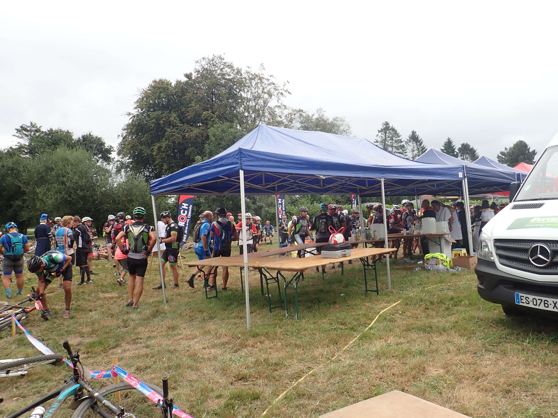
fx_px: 403
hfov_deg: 69.4
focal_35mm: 25
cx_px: 279
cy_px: 209
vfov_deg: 54.9
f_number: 2.8
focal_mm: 4.5
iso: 100
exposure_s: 1/500
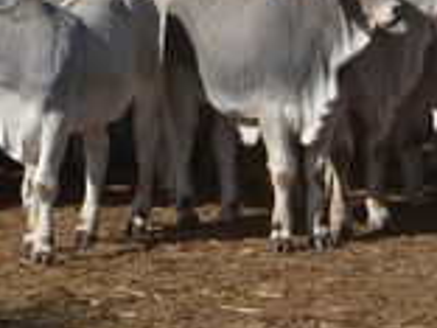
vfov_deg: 6.6
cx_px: 207
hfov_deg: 8.8
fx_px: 2853
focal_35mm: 226
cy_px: -4
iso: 100
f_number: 7.1
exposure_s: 1/250
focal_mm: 52
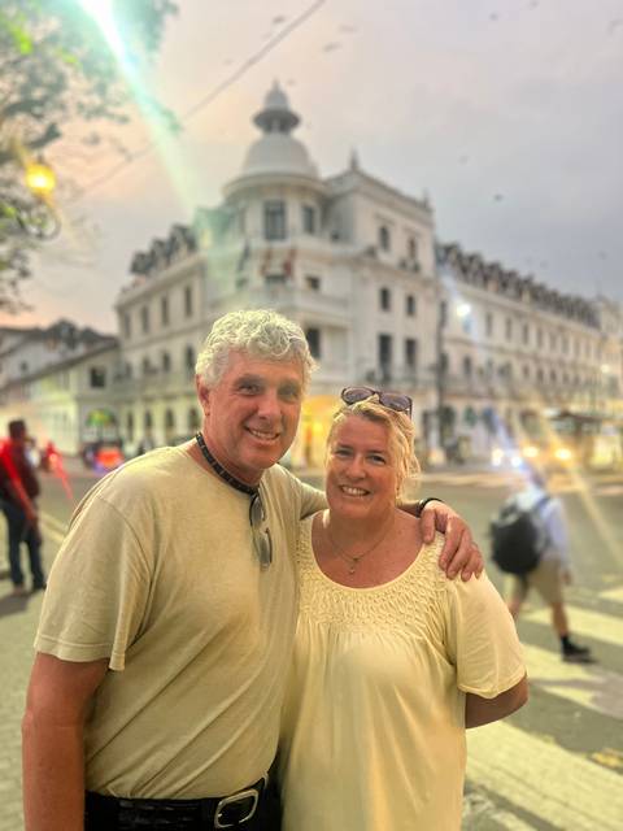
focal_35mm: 26
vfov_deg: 67.3
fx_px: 624
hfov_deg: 53.1
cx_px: 312
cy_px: 416
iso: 500
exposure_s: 1/33
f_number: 1.5
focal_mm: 5.7
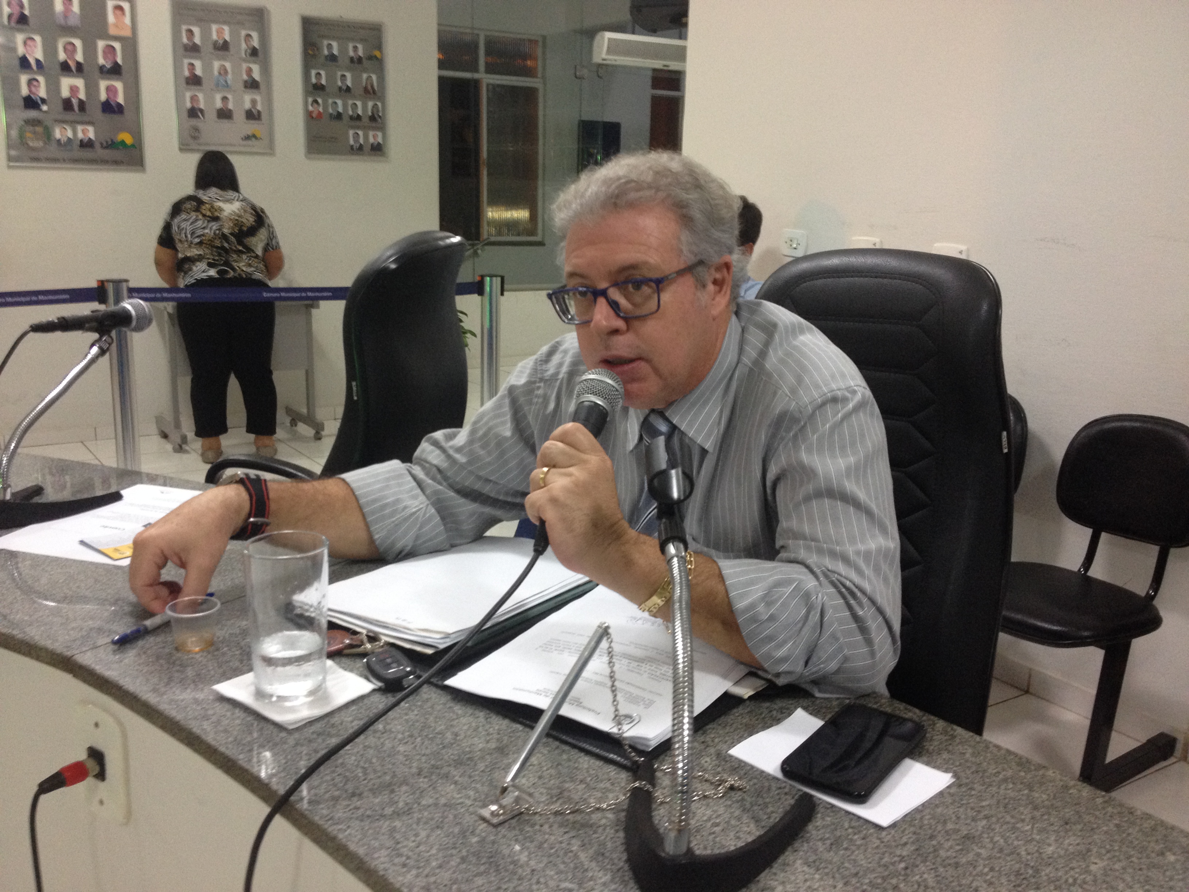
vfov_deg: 40.7
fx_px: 1202
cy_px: 446
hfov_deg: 52.6
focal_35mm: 35
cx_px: 594
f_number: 2.4
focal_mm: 4.28
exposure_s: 1/20
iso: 160
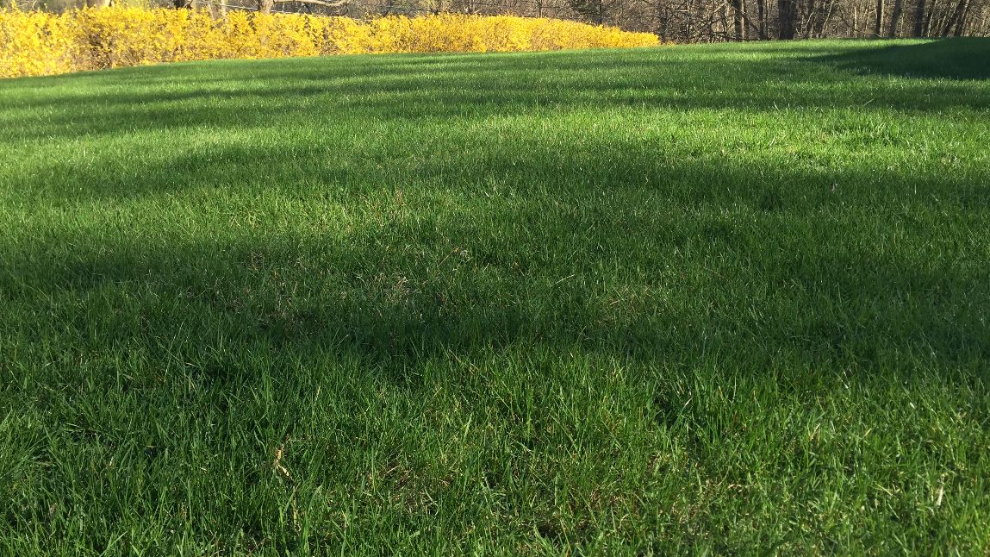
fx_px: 866
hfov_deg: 59.5
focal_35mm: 33
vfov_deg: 35.5
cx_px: 489
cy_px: 226
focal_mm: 4.15
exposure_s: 1/494
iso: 32
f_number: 2.2
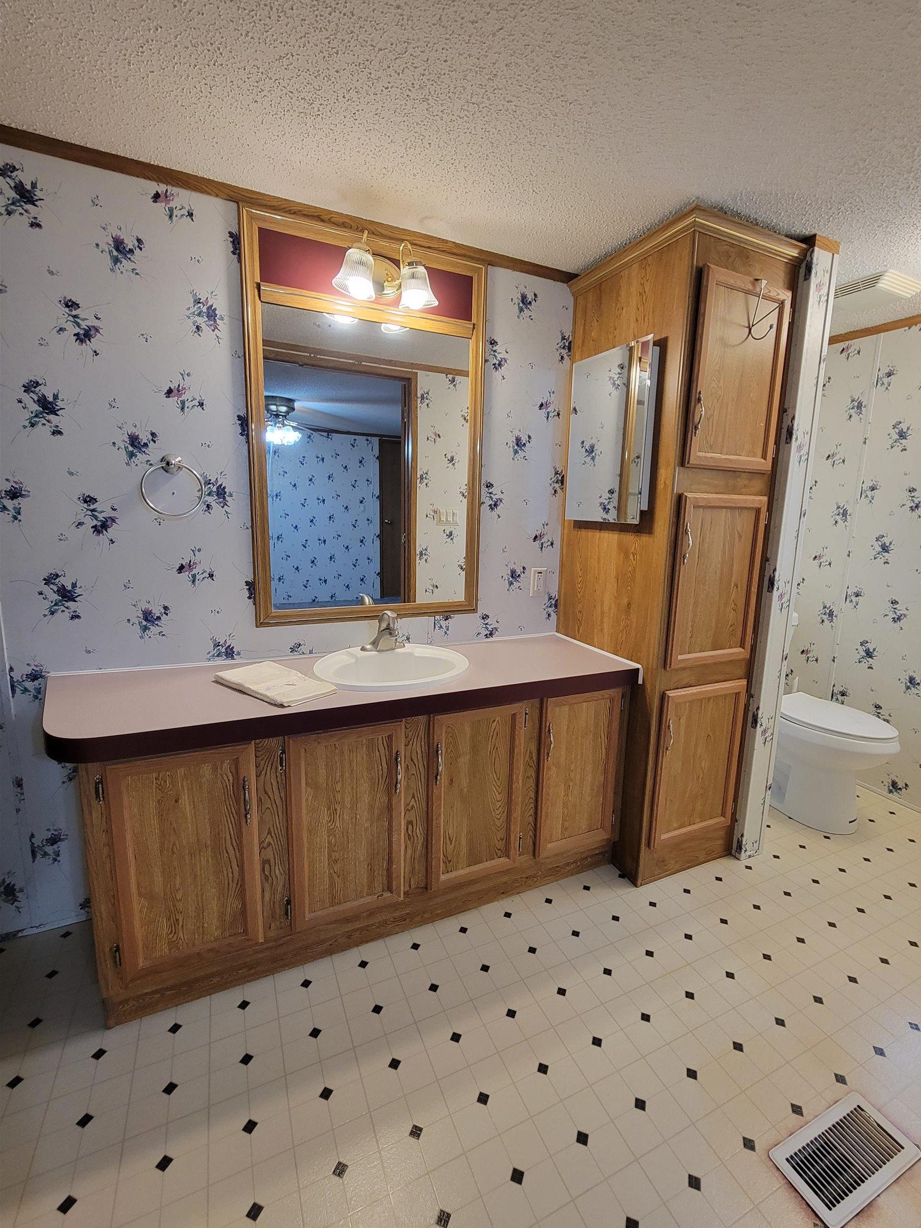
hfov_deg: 85.5
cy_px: 598
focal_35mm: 14
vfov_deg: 102.0
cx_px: 495
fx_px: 497
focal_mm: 2.2
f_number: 2.2
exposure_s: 1/60
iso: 200
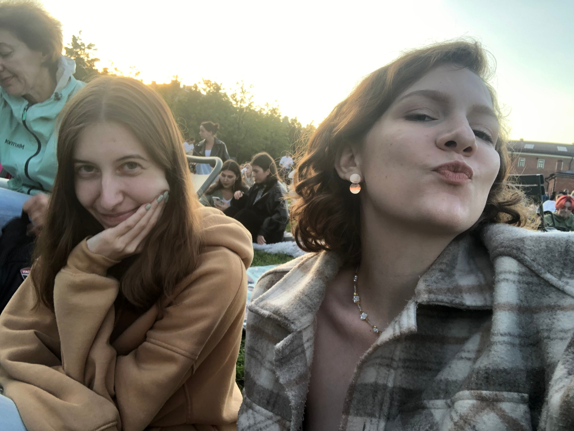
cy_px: 216
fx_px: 531
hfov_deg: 56.8
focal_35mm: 32
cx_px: 287
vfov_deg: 44.2
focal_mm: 2.87
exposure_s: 1/120
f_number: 2.2
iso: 40
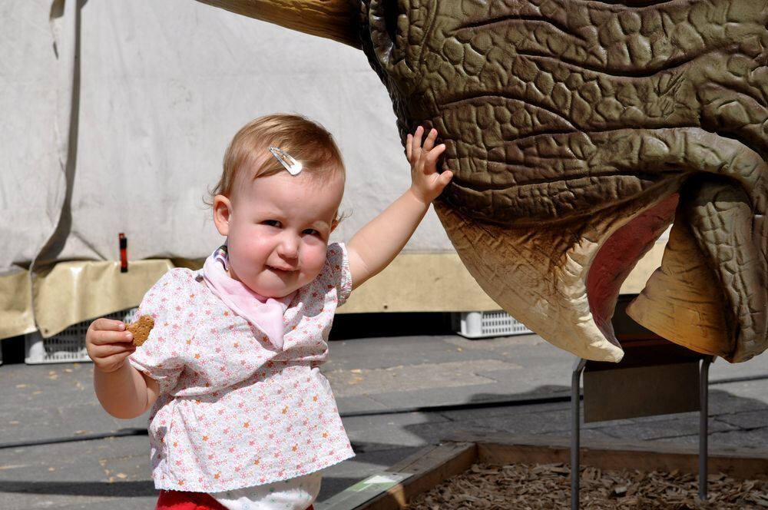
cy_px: 255
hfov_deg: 30.5
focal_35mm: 66
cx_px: 384
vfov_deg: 20.6
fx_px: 1406
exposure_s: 1/500
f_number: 11
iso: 200
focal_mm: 44
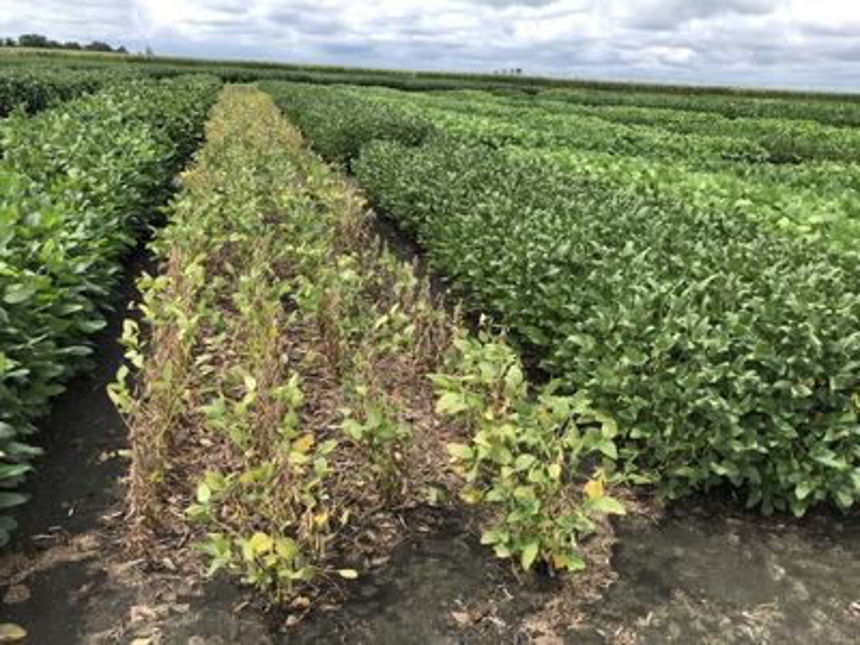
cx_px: 430
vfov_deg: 49.7
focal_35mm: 28
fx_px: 696
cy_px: 322
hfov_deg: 63.4
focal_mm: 3.99
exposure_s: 1/1156
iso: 20
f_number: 1.8
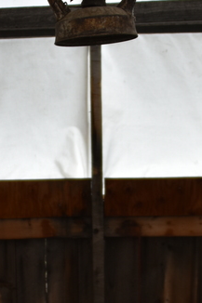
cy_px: 253
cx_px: 68
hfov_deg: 12.4
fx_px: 927
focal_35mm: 110
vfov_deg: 18.4
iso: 110
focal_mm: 28
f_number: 3.5
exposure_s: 1/60
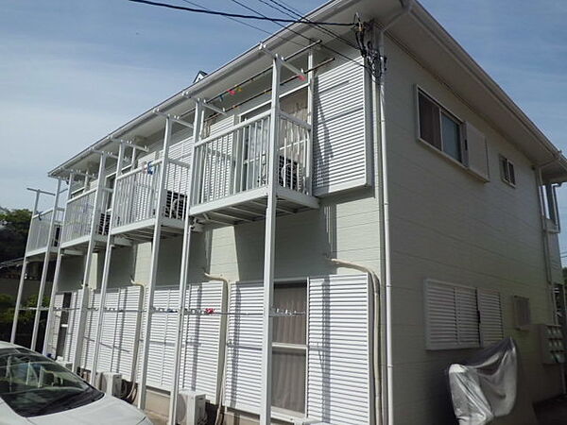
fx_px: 426
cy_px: 212
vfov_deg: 53.1
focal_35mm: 26
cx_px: 284
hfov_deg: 67.3
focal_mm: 4.7
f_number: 7.9
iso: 64
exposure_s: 1/250
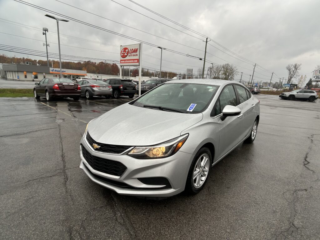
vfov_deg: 53.1
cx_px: 160
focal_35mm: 26
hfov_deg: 67.3
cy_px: 120
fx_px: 240
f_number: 1.5
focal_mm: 5.7
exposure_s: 1/121
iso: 40
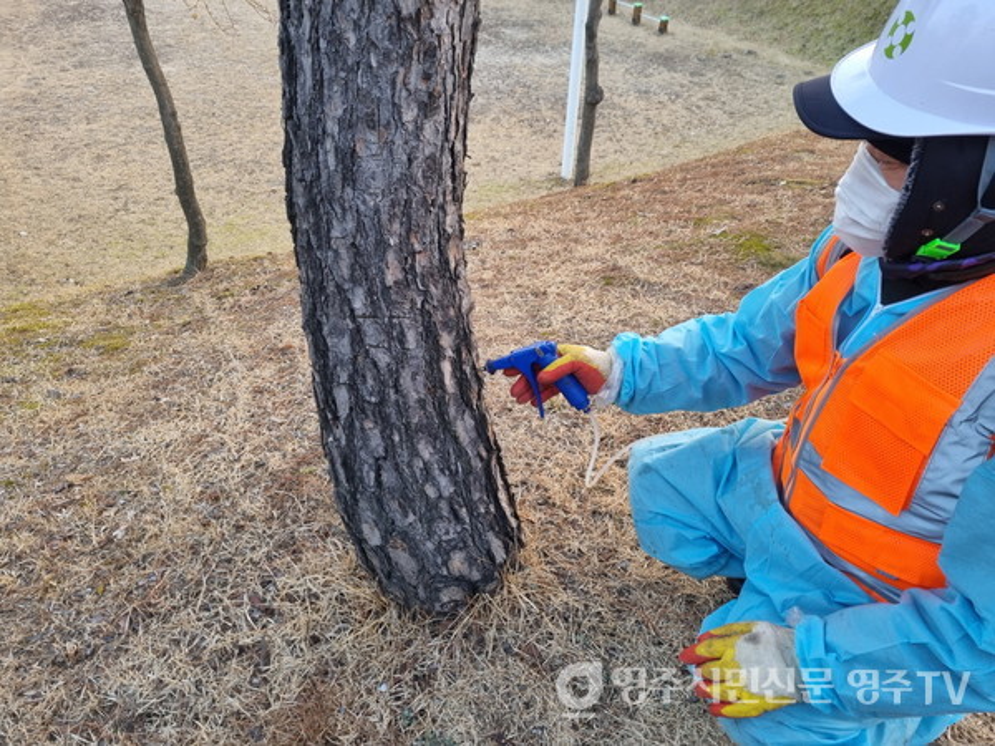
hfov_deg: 67.3
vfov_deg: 53.1
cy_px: 373
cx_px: 498
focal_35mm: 26
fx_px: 747
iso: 100
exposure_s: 1/120
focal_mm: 5.4
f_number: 1.8
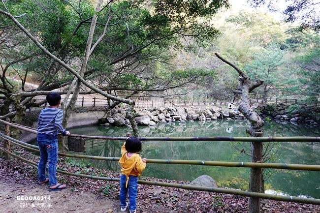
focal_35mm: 24
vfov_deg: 53.1
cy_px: 106
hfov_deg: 73.8
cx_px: 160
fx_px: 213
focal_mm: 9
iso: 125
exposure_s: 1/30
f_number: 2.8
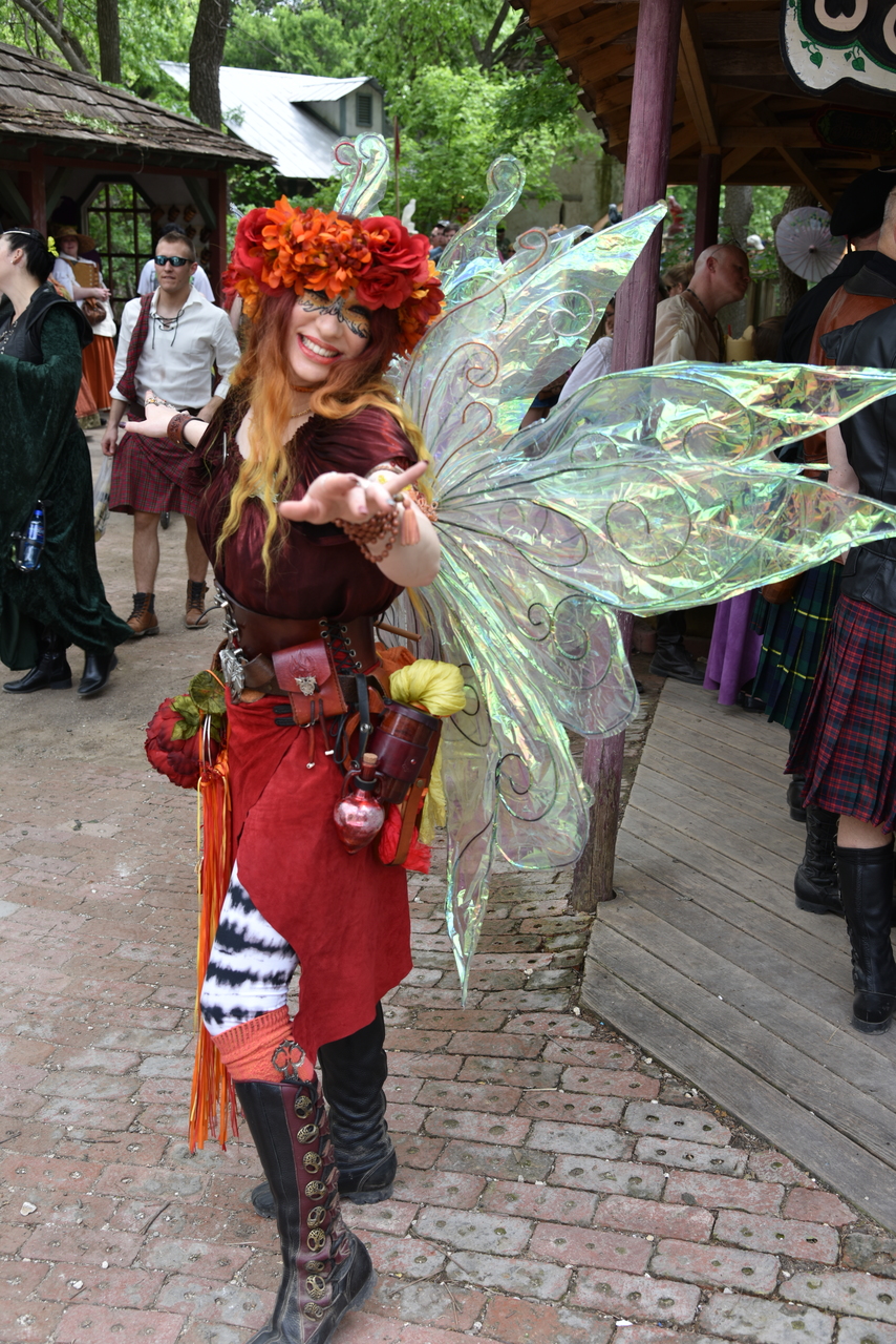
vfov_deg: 50.7
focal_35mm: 38
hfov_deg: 35.1
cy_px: 672
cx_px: 448
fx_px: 1418
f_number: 5.6
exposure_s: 1/125
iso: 100
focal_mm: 38
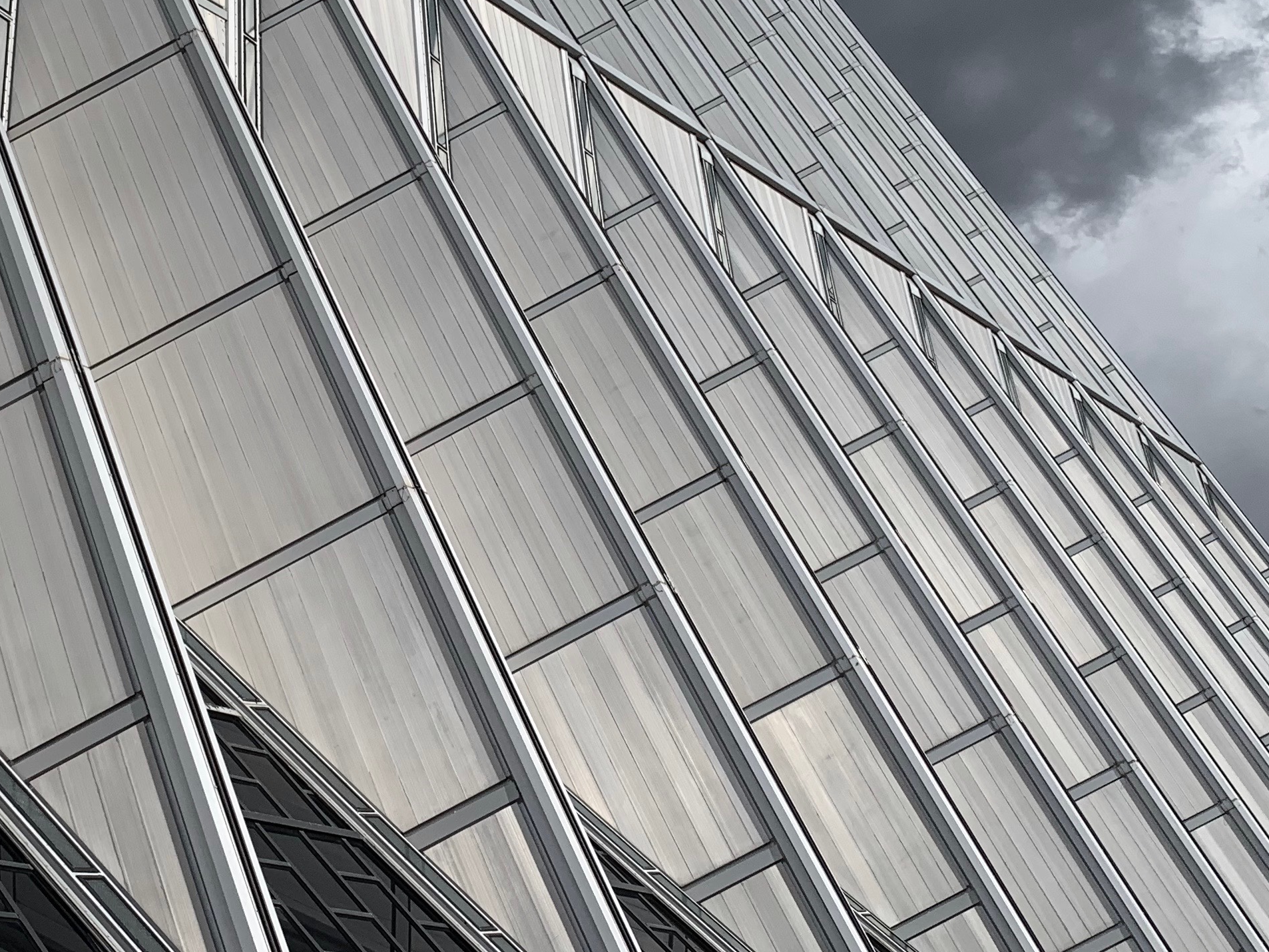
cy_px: 296
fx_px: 2017
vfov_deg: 26.4
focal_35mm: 55
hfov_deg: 34.6
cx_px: 411
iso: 25
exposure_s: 1/7407
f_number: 1.8
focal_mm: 4.25
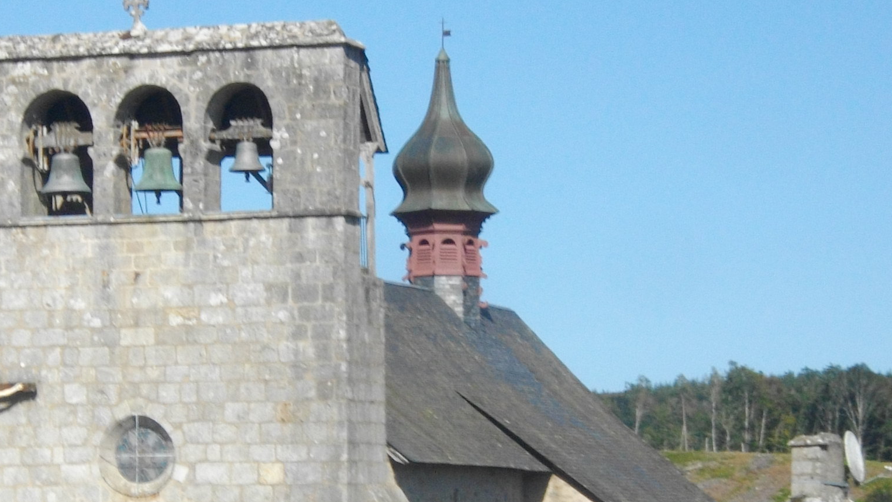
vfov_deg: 7.6
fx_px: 3761
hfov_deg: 13.5
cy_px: 468
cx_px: 283
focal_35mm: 159
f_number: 12.5
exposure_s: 1/100
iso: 100
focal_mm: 11
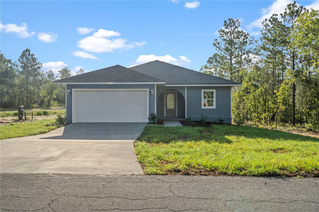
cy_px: 106
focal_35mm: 32
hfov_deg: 58.7
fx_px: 283
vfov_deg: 41.1
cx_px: 160
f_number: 22
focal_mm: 32
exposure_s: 1/50
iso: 250
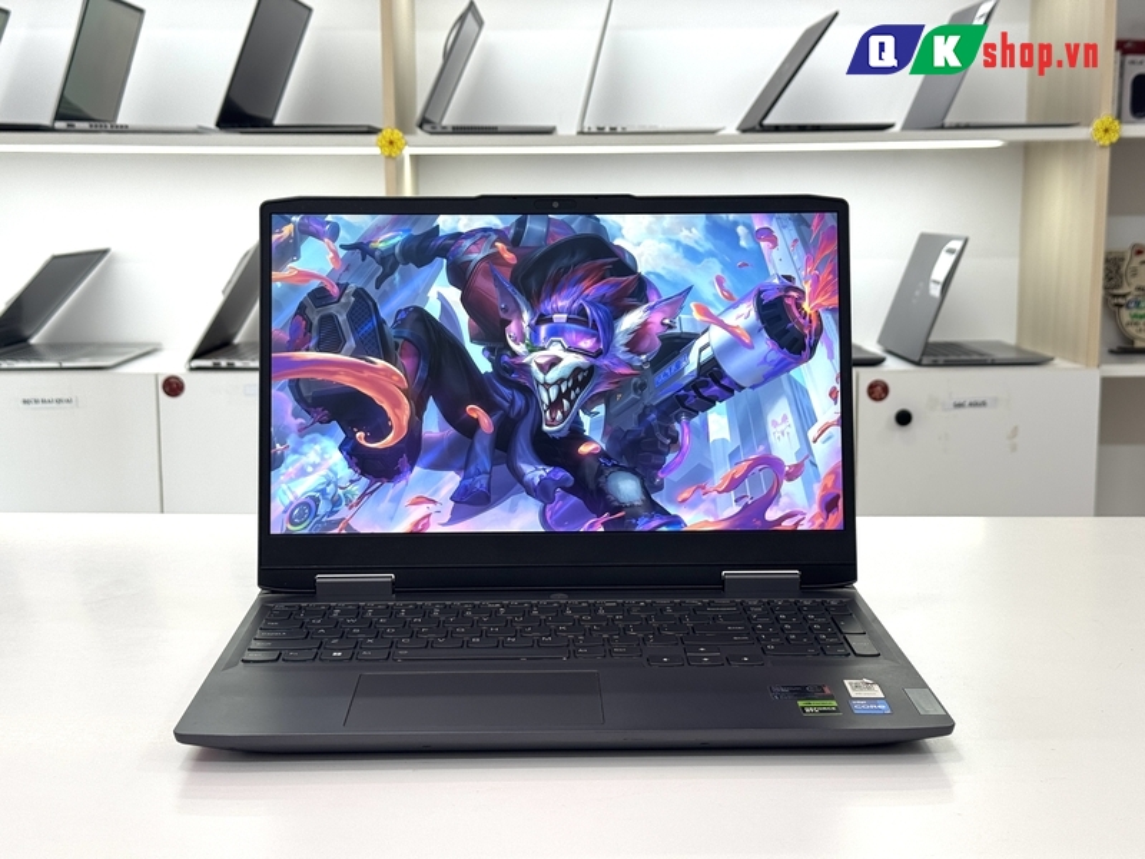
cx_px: 572
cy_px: 430
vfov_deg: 30.3
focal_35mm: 48
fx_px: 1588
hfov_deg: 39.7
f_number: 1.78
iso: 50
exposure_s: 1/121
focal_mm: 6.76
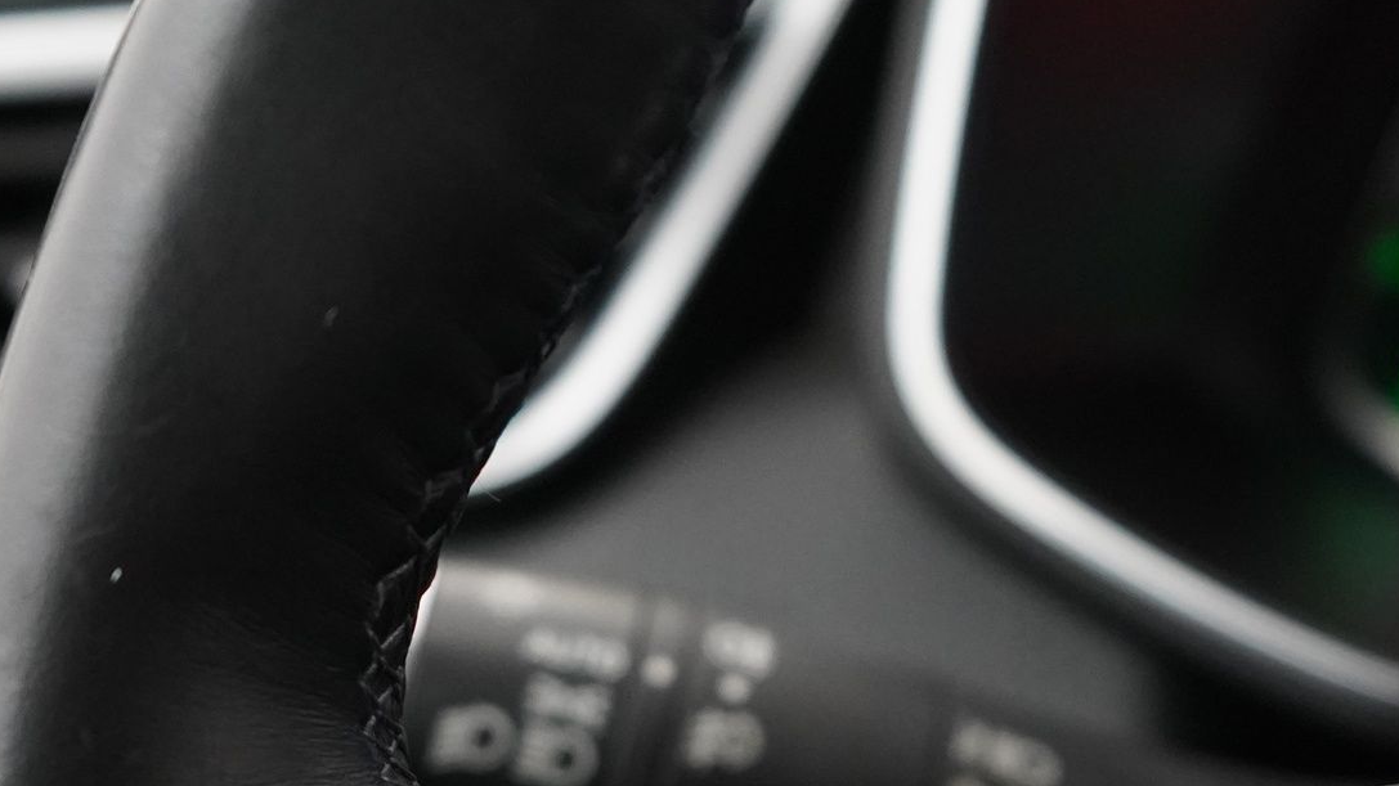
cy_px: 1057
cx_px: 625
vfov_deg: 12.4
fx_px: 3486
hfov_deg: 22.7
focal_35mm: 94
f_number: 4
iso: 5000
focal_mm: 39
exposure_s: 1/60
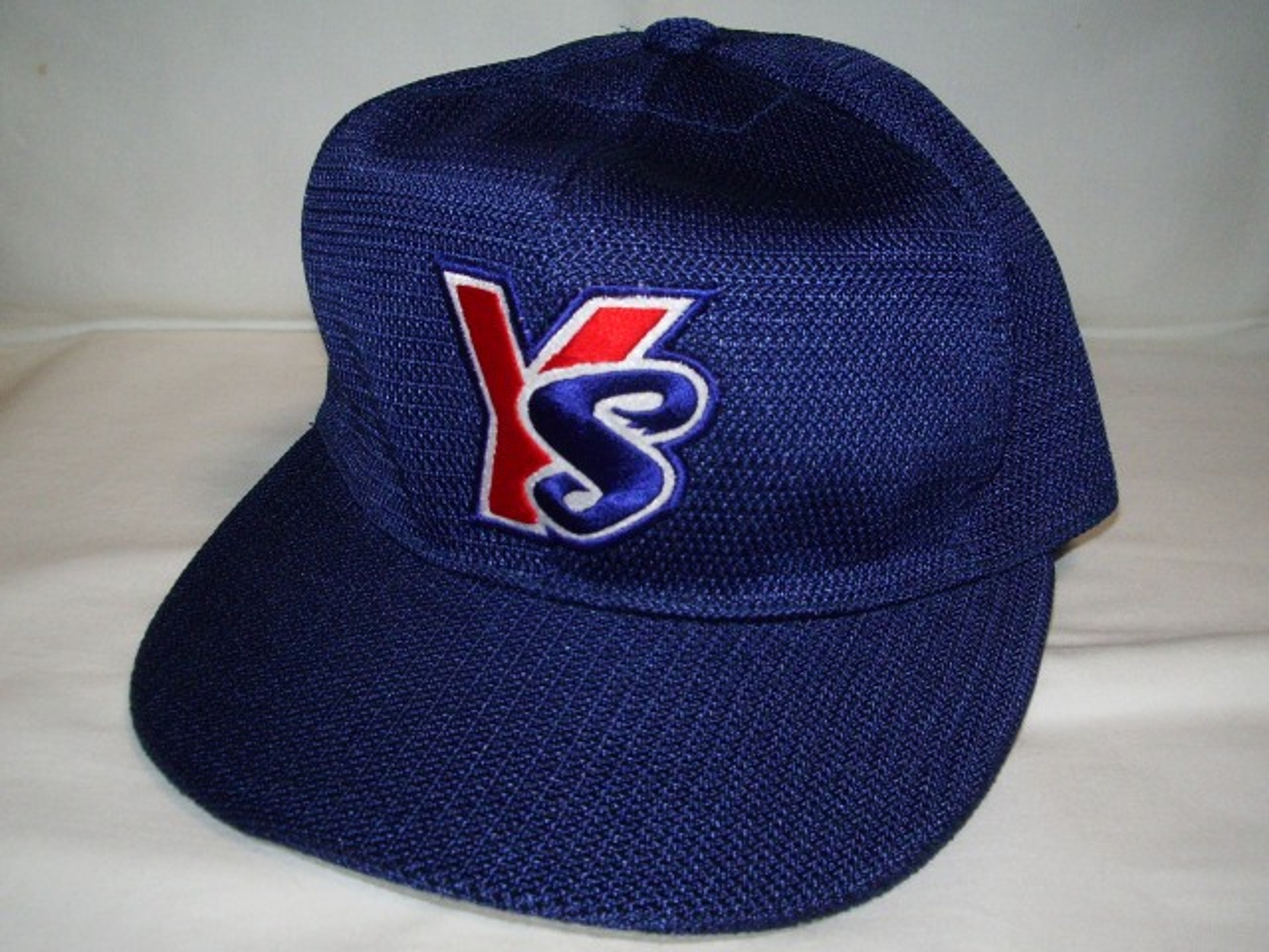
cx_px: 634
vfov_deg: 40.7
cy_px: 476
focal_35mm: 35
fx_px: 1283
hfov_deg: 52.6
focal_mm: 5.8
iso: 400
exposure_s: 1/40
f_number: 4.3
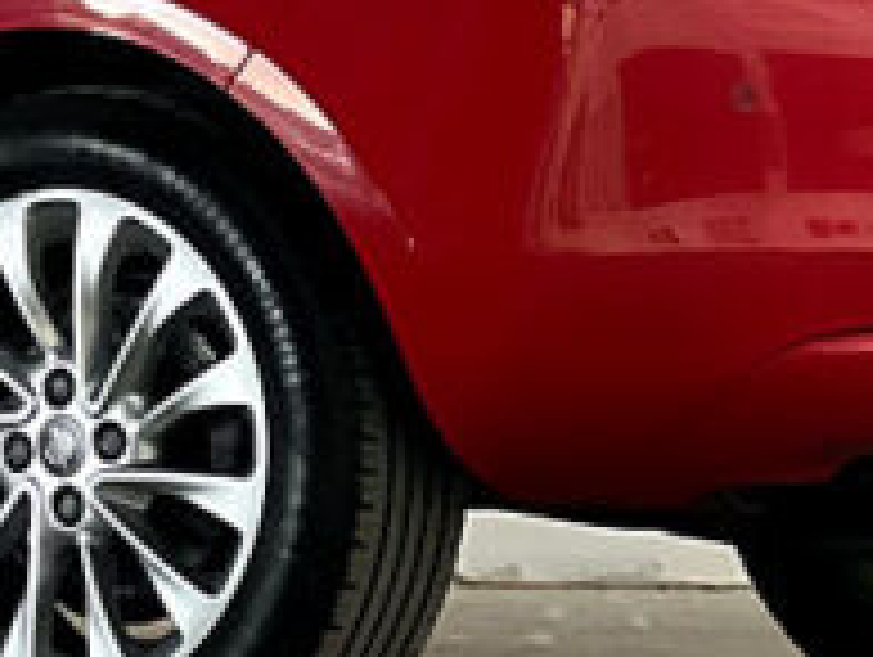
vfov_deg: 4.6
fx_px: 8004
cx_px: -292
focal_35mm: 317
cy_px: -608
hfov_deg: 6.2
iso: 320
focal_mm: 9
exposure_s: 1/40
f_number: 2.8
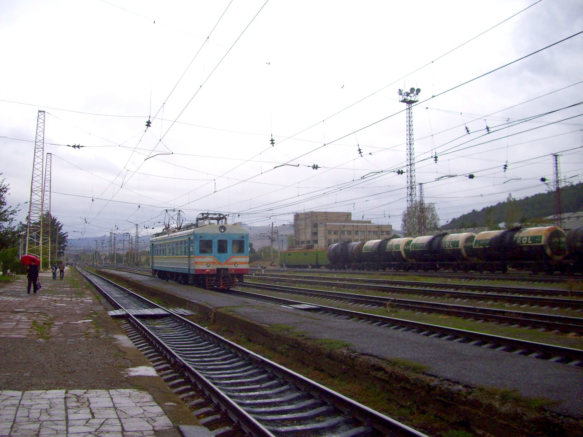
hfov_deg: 54.0
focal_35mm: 34
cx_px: 292
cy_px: 218
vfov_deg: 41.8
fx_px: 573
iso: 80
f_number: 2.9
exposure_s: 1/200
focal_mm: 5.7
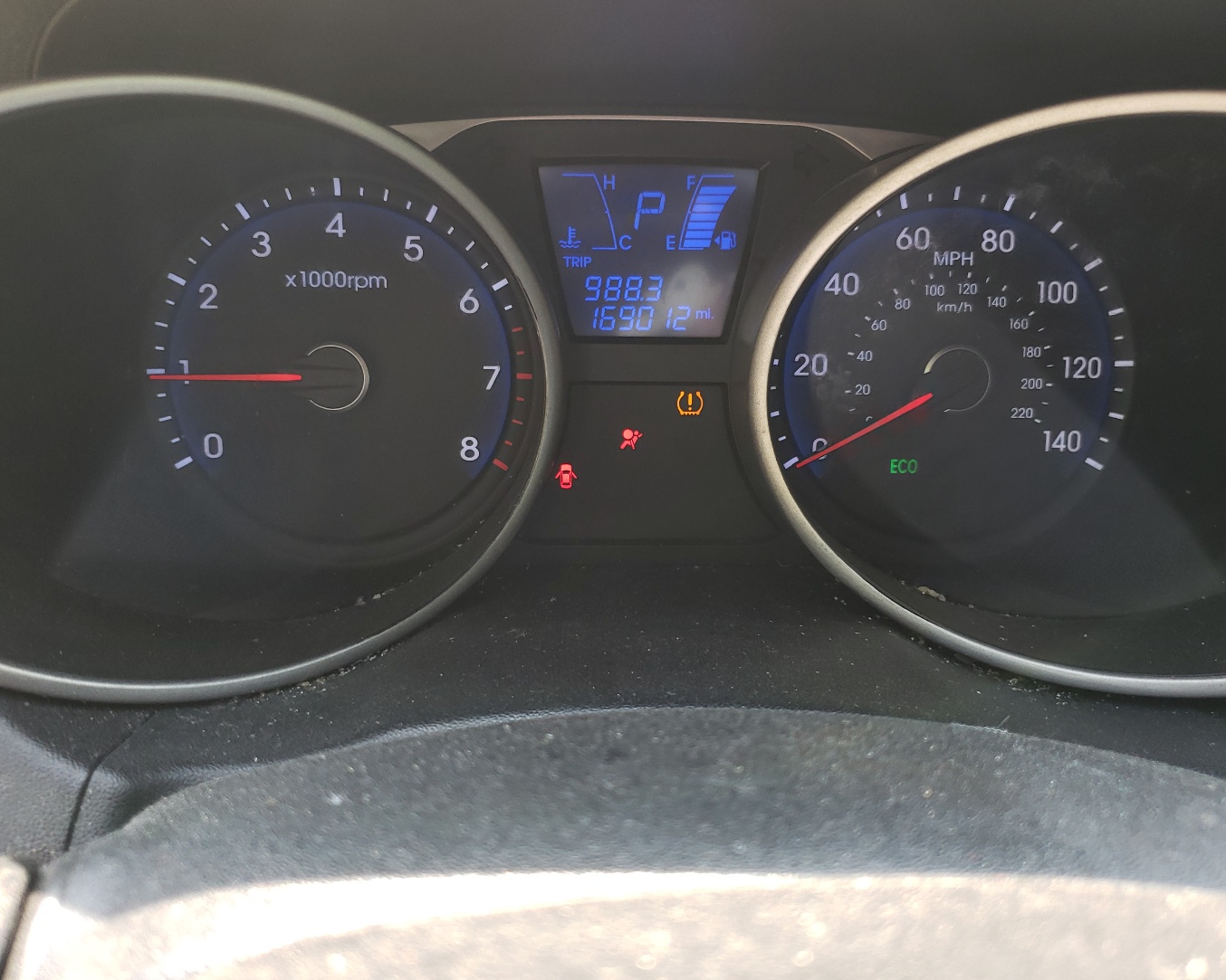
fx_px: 1088
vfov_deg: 48.5
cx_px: 627
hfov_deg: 58.8
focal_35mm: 30
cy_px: 458
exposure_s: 1/120
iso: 65
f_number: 1.5
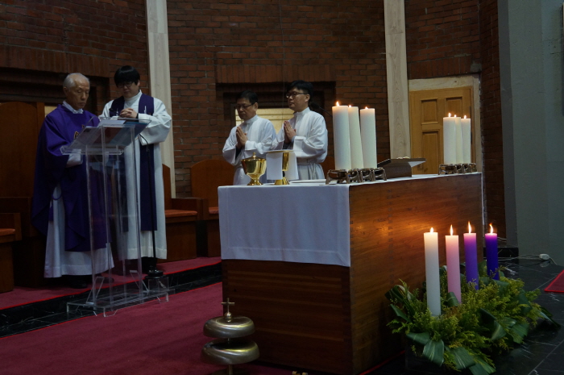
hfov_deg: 46.4
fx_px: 657
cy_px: 188
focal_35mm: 42
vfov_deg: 31.8
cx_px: 282
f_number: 4.5
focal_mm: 28
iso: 1250
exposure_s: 1/60
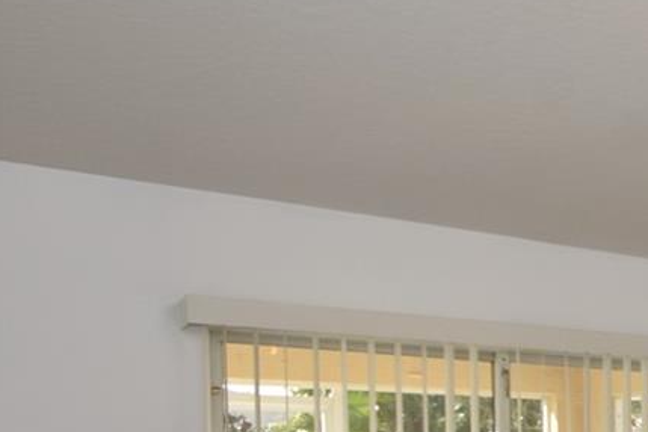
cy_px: 544
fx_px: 1008
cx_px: 1175
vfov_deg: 22.0
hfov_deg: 21.8
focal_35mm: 56
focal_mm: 10
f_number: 5.6
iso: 140
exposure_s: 1/125
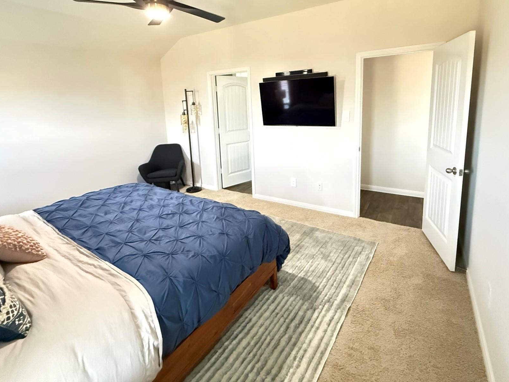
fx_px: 265
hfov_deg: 87.7
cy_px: 142
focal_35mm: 18
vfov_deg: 70.4
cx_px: 262
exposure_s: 1/40
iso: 1250
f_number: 2.2
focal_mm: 2.22
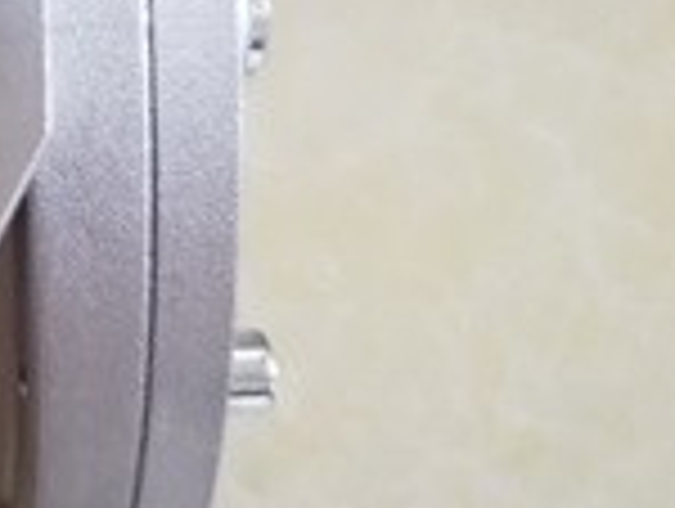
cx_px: -158
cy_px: 72
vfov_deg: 20.2
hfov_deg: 24.2
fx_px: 1406
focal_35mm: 72
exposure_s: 1/25
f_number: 1.8
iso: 400
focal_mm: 3.83
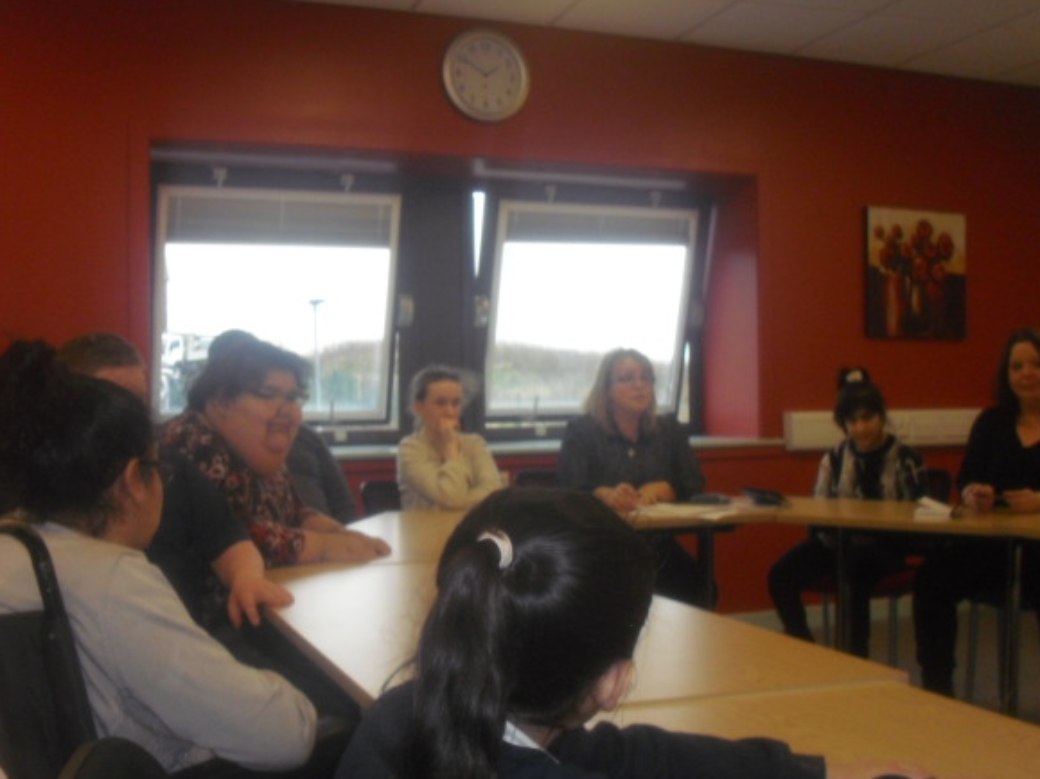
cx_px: 487
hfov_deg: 44.8
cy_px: 409
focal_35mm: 42
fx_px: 1262
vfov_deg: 34.3
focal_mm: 6.2
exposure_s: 1/60
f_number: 2.8
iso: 200
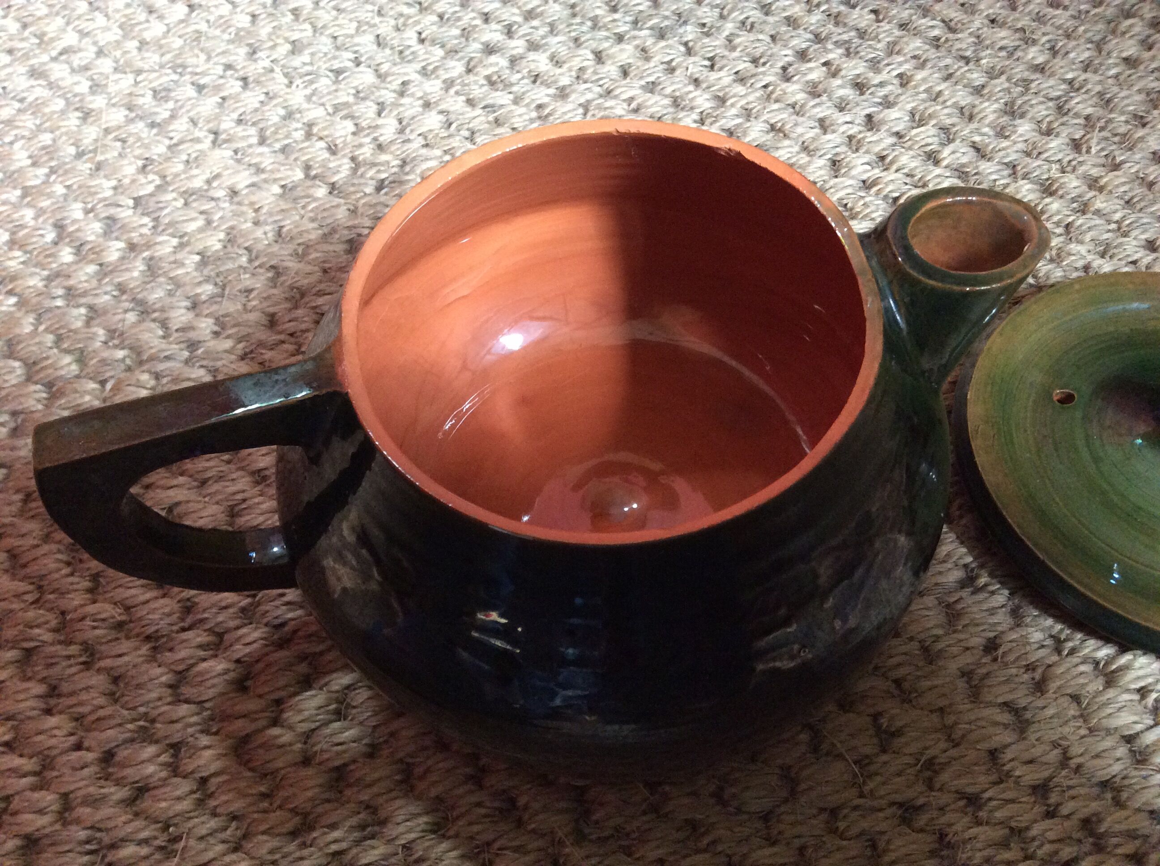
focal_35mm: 32
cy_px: 433
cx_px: 580
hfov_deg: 56.9
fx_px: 1071
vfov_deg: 44.1
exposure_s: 1/17
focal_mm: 3.3
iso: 250
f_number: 2.4
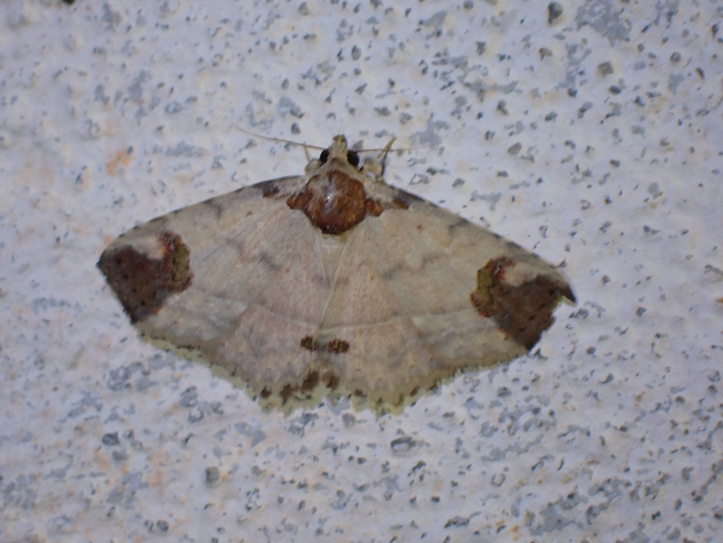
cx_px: 362
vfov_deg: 14.8
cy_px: 272
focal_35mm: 100
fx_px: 2089
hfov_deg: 19.6
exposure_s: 1/100
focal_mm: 18
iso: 200
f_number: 4.9
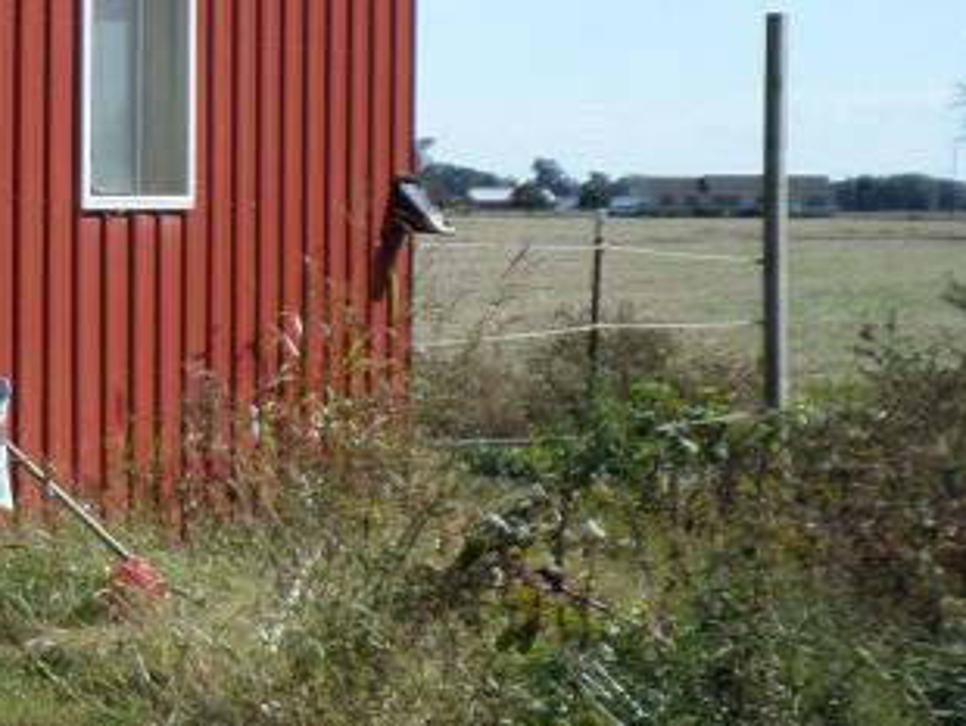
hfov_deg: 13.0
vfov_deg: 10.4
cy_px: 100
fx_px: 3966
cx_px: -567
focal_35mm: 142
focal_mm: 7.8
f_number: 3.2
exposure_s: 1/1000
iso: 80
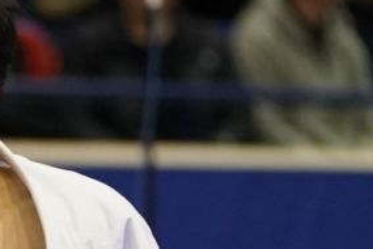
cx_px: -266
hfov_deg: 2.4
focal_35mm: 858
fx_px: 8889
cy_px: 541
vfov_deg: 1.6
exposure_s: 1/500
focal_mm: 136
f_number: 2.8
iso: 2000
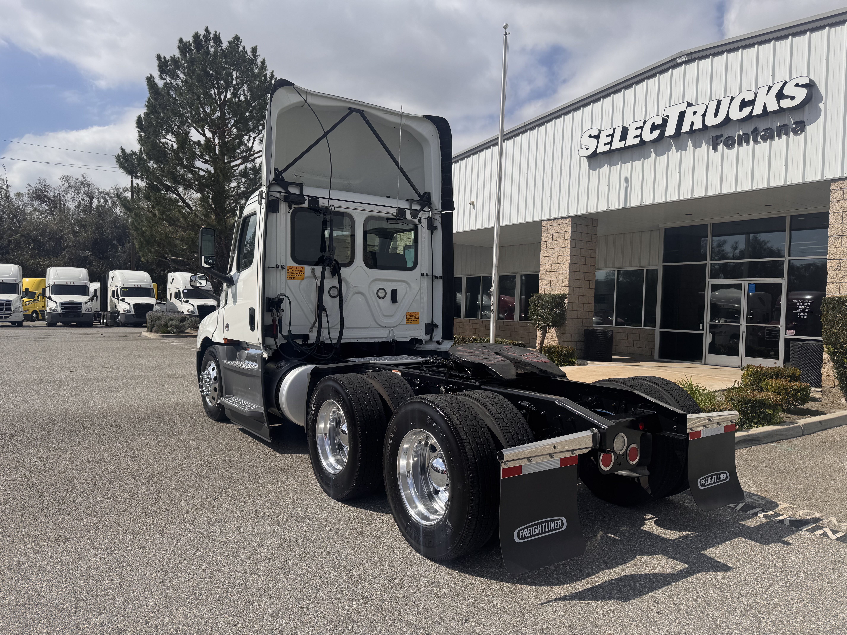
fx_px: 587
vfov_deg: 56.8
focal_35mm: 24
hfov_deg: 71.6
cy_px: 318
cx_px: 424
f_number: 1.78
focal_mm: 6.76
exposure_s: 1/7092
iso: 80
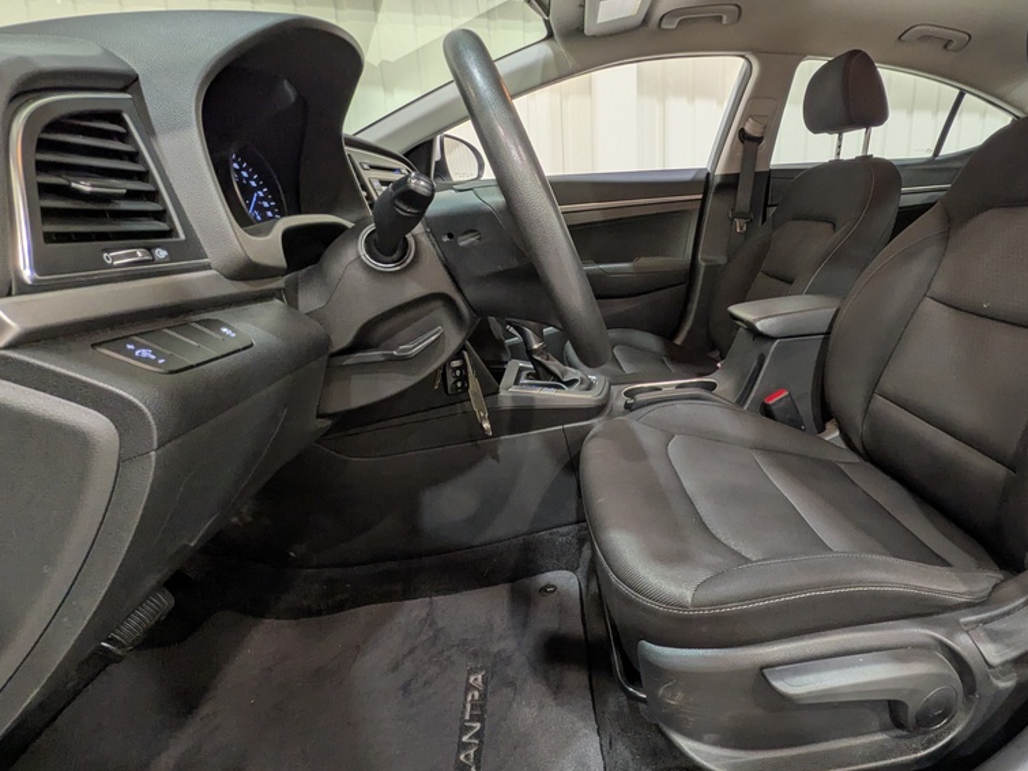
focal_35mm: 19
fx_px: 564
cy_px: 343
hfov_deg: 82.3
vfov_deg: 68.5
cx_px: 670
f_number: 2.2
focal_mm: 1.83
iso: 89
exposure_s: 1/50
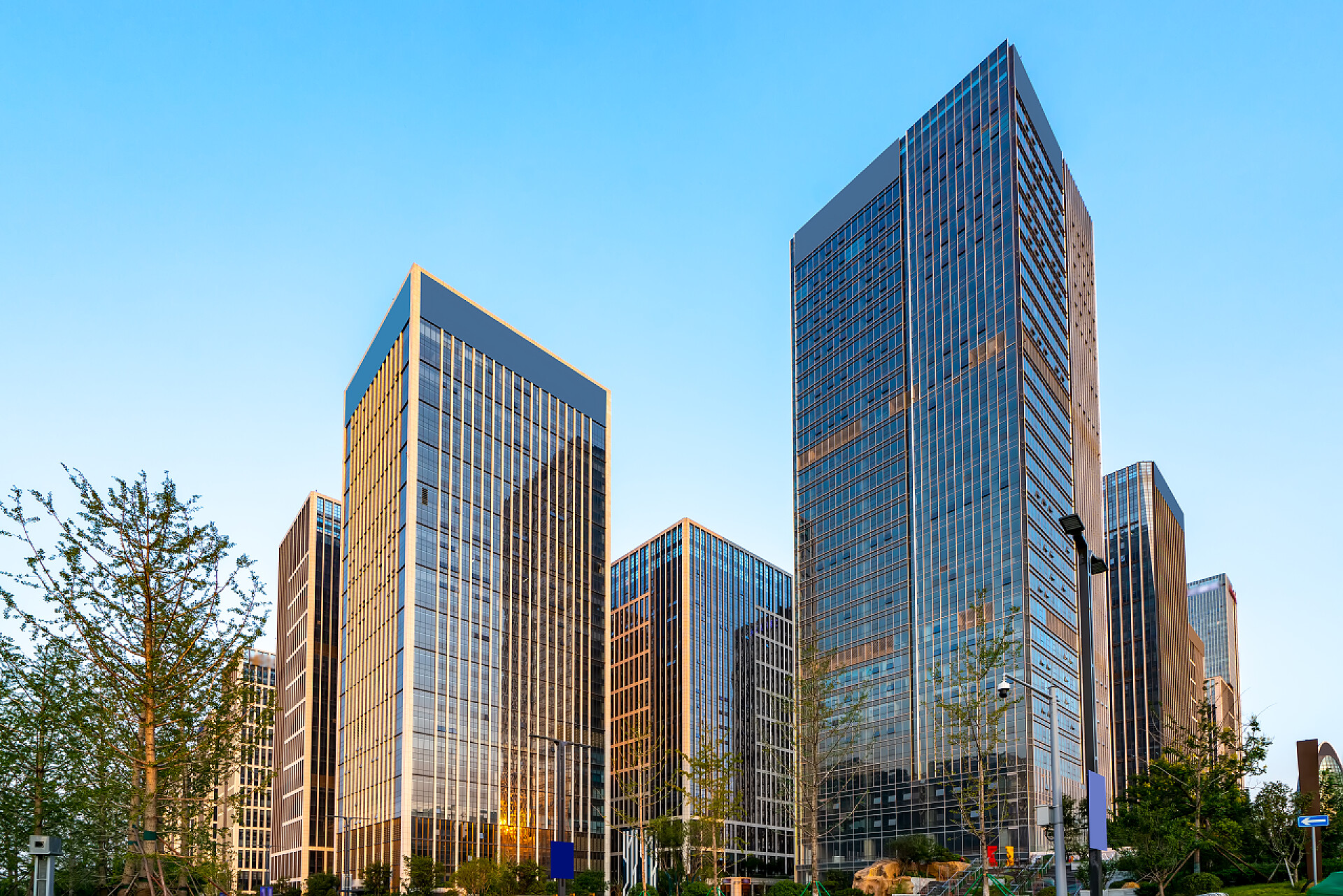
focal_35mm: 16
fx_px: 597
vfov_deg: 73.8
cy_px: 448
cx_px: 672
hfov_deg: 96.7
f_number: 8
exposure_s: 1/125
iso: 200
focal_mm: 16
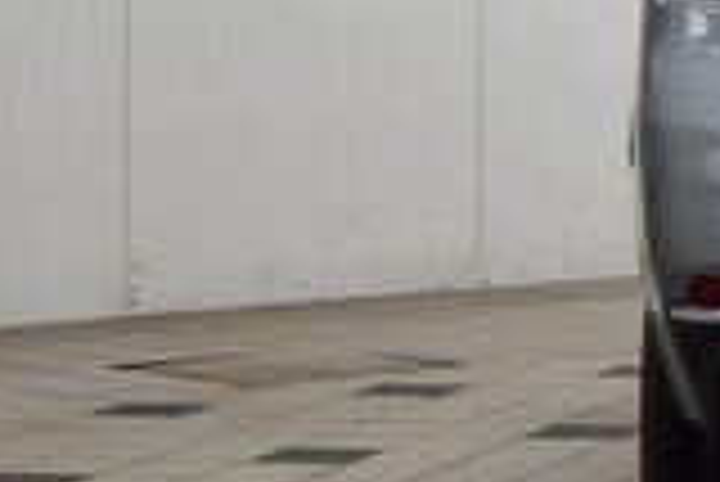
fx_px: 4564
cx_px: 1390
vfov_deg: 6.0
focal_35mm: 228
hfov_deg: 8.6
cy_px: -133
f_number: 8
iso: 1600
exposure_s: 1/60
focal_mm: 38
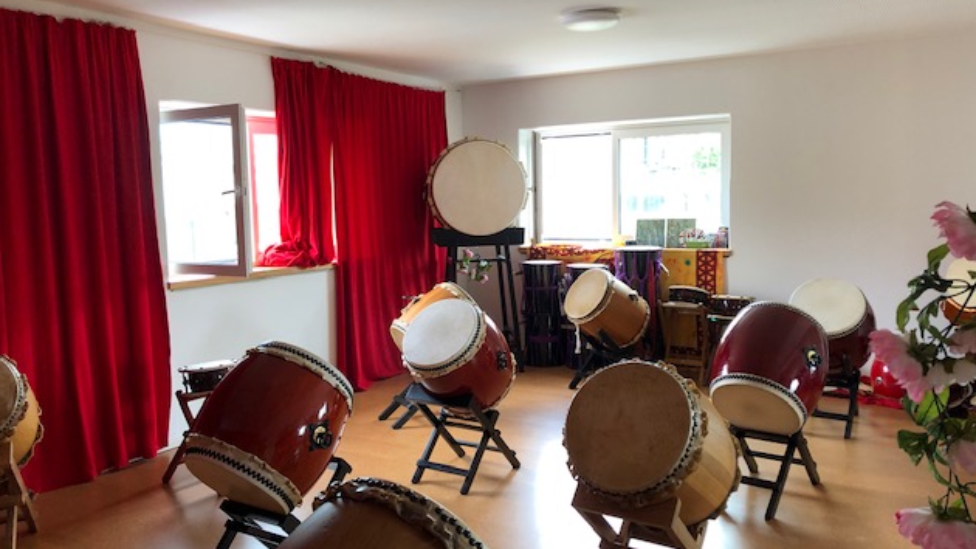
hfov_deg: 62.6
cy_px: 278
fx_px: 802
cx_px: 482
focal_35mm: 31
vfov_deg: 37.7
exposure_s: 1/30
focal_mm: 3.99
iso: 32
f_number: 1.8
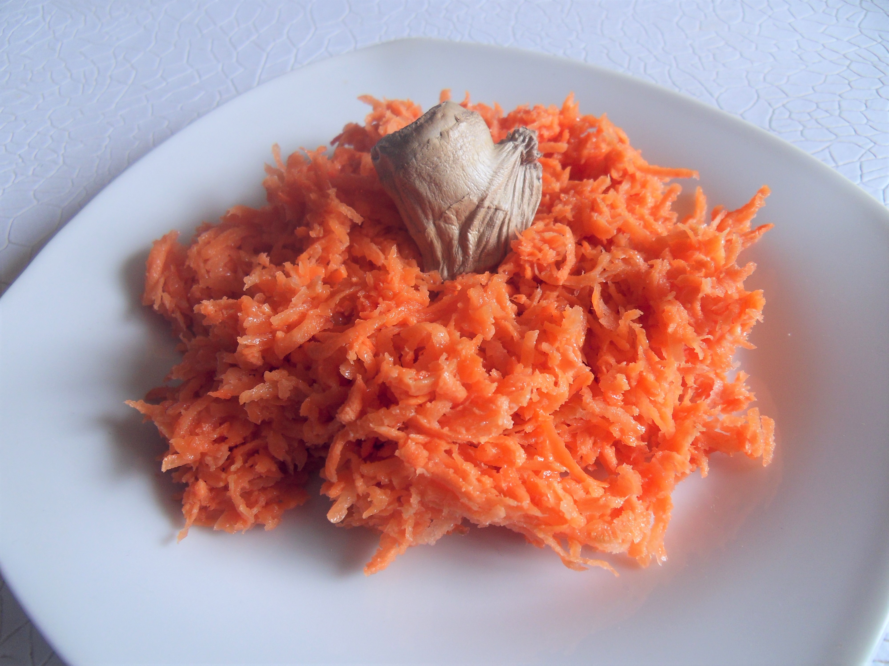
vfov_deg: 56.8
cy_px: 333
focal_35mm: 24
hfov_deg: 71.6
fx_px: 616
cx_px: 444
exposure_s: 1/90
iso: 80
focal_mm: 4.2
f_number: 3.3
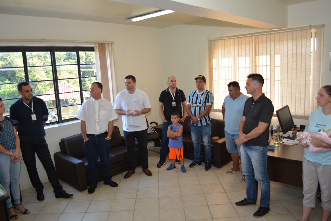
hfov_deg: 67.4
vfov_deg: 47.9
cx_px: 166
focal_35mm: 27
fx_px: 248
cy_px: 110
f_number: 4
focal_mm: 18
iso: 200
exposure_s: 1/80
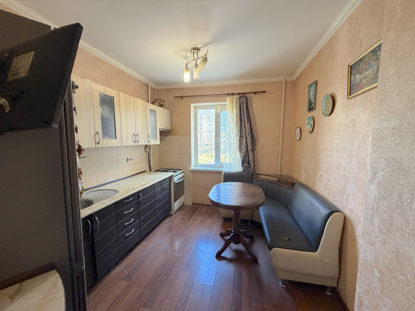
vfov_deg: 85.7
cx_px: 208
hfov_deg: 102.1
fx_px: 168
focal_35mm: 14
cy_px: 156
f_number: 2.2
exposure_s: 1/50
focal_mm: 2.22
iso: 320
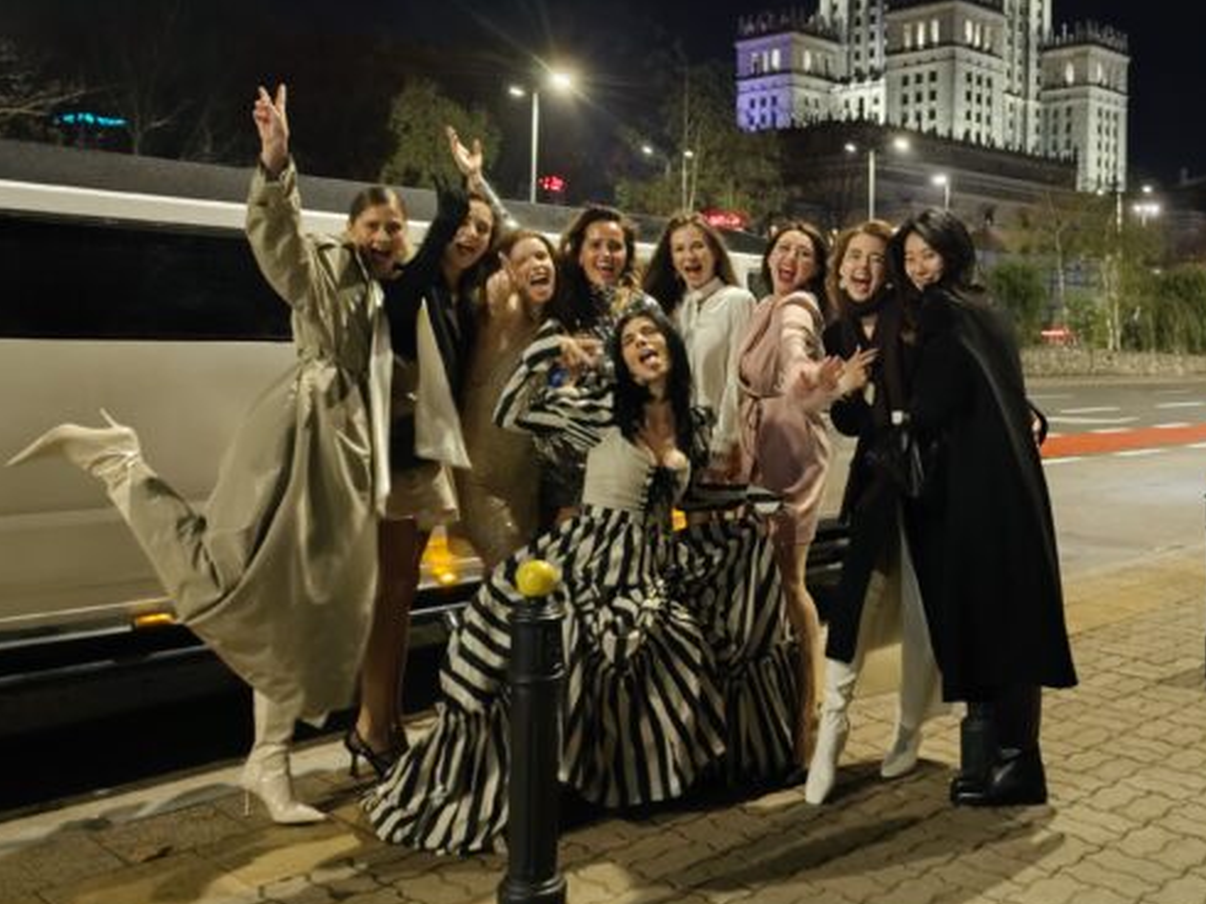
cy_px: 270
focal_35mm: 36
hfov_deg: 50.0
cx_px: 845
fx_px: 1254
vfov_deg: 39.0
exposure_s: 1/20
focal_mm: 7.01
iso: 4175
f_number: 1.69
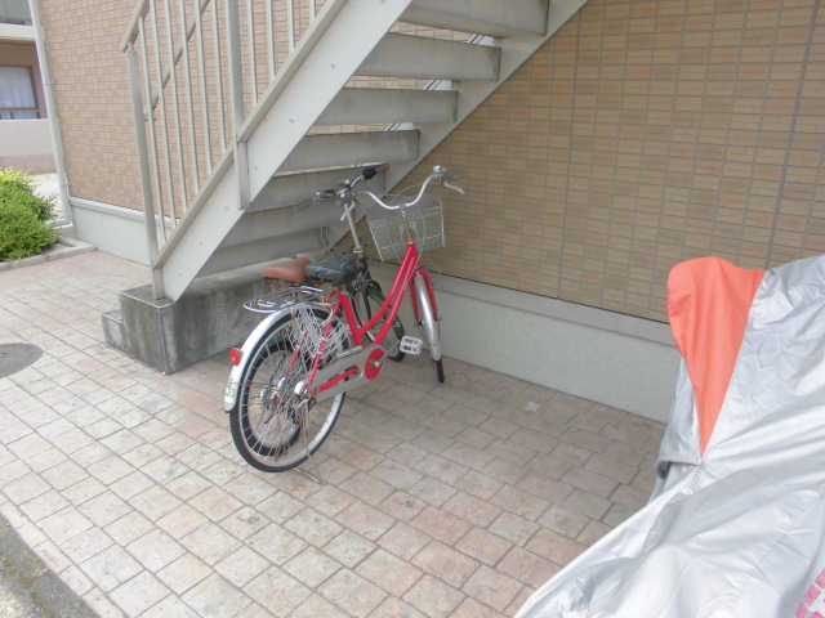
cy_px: 309
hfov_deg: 67.3
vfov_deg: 53.1
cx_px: 412
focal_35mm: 26
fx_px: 620
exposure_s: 1/200
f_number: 3.5
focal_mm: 4.6
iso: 100
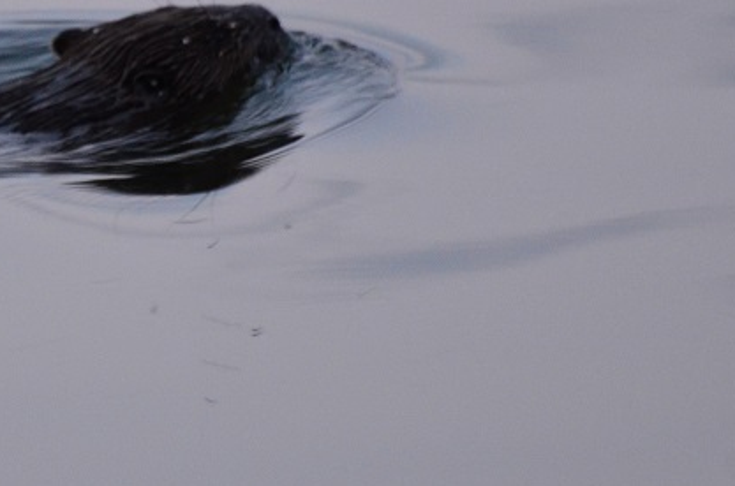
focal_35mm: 1079
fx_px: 21979
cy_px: 75
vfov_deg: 1.3
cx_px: 29
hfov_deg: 1.9
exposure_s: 1/30
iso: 1600
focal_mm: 300
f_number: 5.6
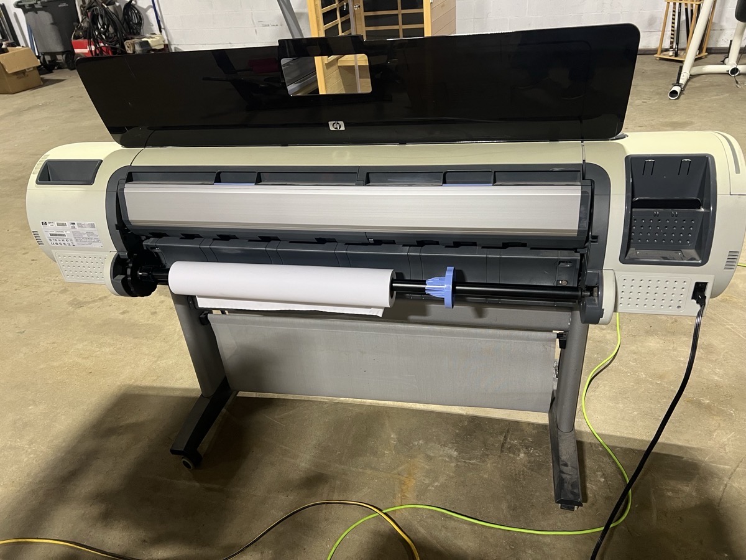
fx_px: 560
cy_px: 280
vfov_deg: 53.1
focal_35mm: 26
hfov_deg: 67.3
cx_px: 373
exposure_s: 1/60
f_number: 1.5
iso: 320
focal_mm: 5.7
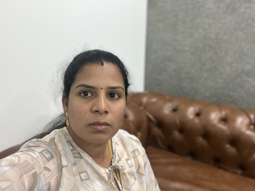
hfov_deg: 60.0
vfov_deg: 46.8
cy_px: 96
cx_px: 128
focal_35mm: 30
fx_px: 221
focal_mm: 2.71
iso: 250
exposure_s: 1/44
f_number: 2.2
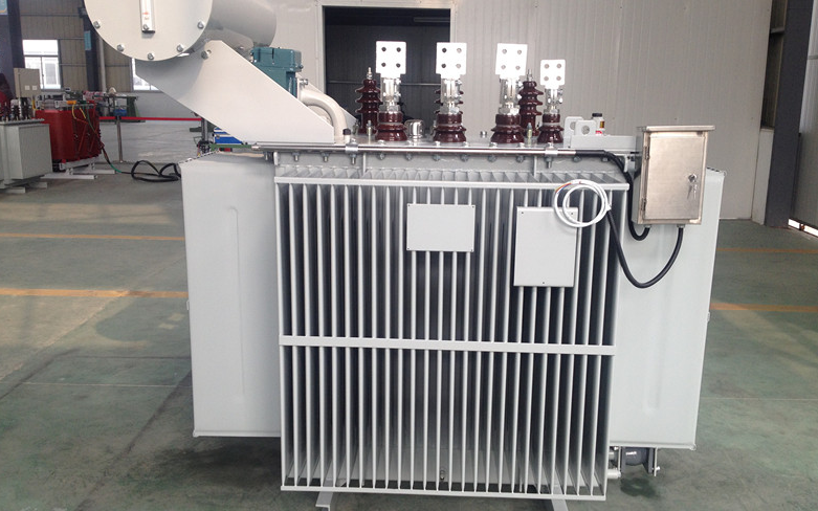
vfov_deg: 33.6
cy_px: 264
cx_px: 415
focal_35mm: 38
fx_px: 847
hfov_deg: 51.5
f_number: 2.4
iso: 80
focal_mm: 4.28
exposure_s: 1/120
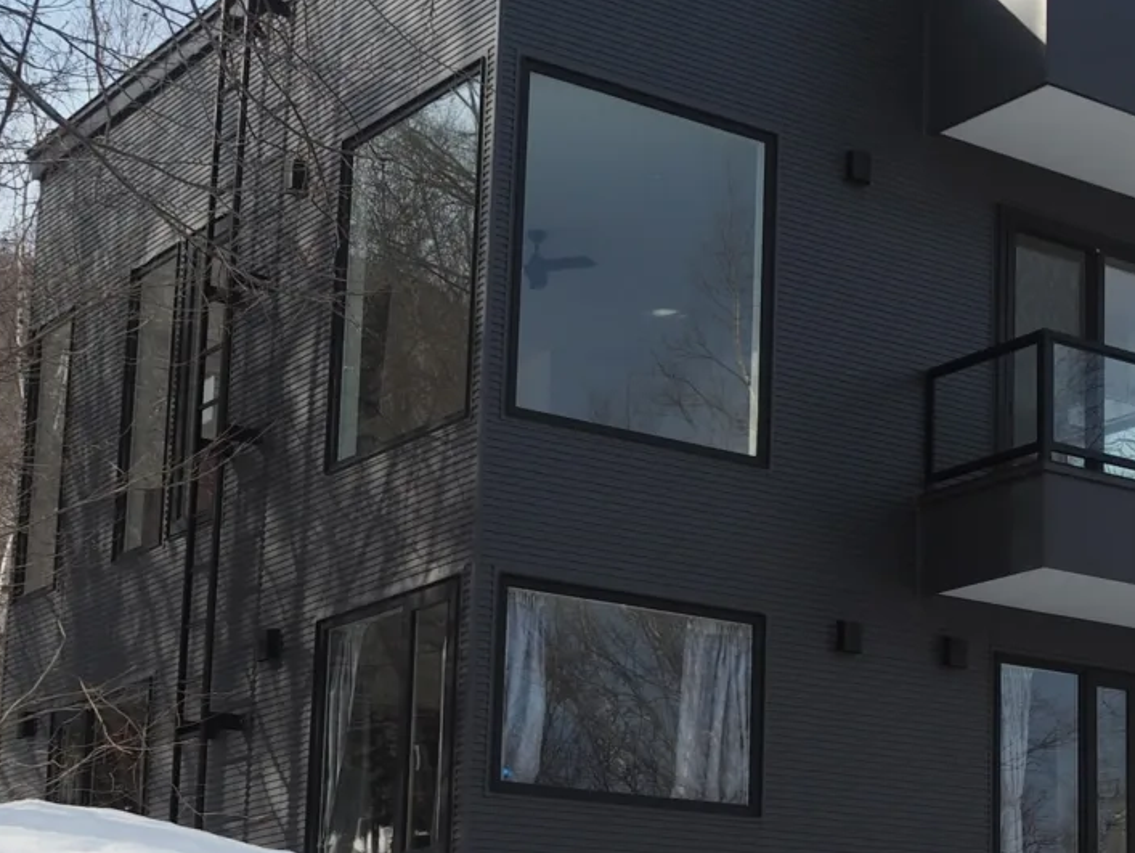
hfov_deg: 23.7
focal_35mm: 76
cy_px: 688
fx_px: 2493
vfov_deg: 19.2
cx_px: 1312
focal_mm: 14
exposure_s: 1/1250
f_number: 4.5
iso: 200
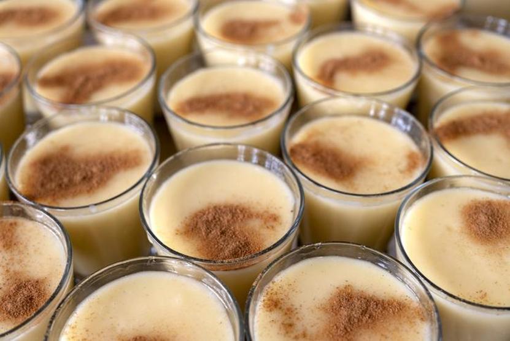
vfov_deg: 33.4
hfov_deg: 48.4
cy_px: 170
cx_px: 255
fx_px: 567
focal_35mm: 40
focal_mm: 26.6
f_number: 2.8
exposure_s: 1/40
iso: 100
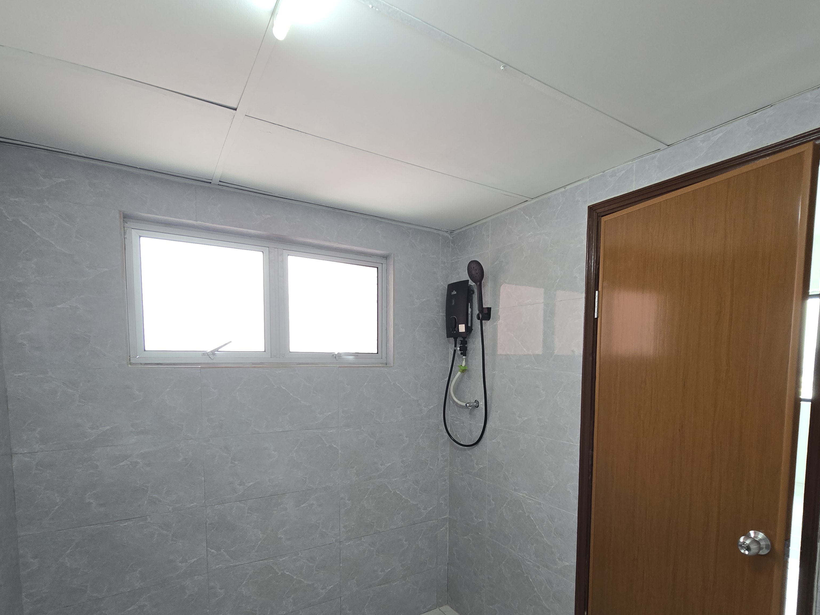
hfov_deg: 90.8
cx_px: 449
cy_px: 389
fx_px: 403
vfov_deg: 73.3
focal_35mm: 17
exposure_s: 1/50
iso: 125
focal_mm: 2.2
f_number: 2.2
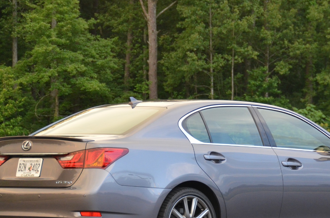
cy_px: 154
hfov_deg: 10.6
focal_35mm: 194
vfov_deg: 7.0
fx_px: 1775
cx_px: 210
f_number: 5
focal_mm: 80
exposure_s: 1/200
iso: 1600
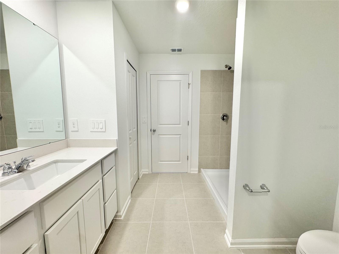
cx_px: 170
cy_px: 127
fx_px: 137
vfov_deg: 85.7
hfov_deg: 102.1
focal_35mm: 14
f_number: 2.2
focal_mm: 2.22
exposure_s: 1/120
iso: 200
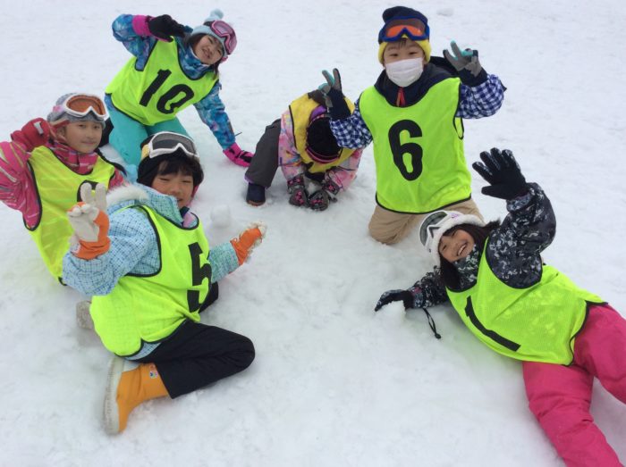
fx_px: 578
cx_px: 313
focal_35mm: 32
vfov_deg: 44.1
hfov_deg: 56.9
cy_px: 234
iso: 32
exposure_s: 1/1431
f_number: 2.4
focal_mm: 3.3
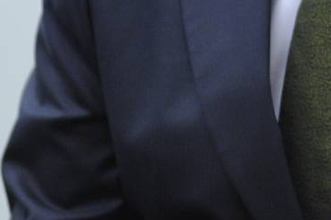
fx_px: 7572
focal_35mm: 824
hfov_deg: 2.5
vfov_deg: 1.7
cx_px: 376
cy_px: -112
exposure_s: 1/320
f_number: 2.8
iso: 1600
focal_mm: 170
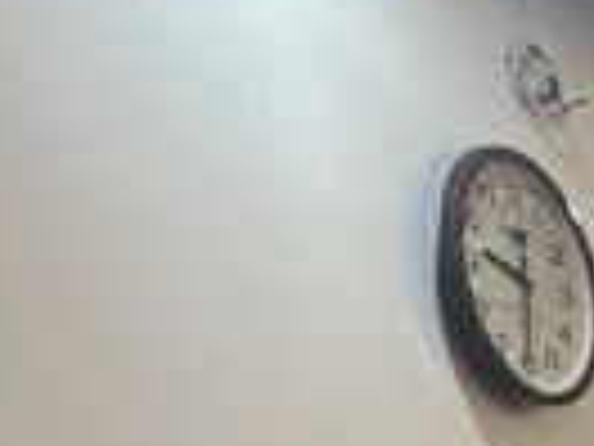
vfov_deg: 11.5
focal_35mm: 109
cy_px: 1018
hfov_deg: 11.0
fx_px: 1870
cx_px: 1822
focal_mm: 2.22
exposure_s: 1/100
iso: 250
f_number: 2.2
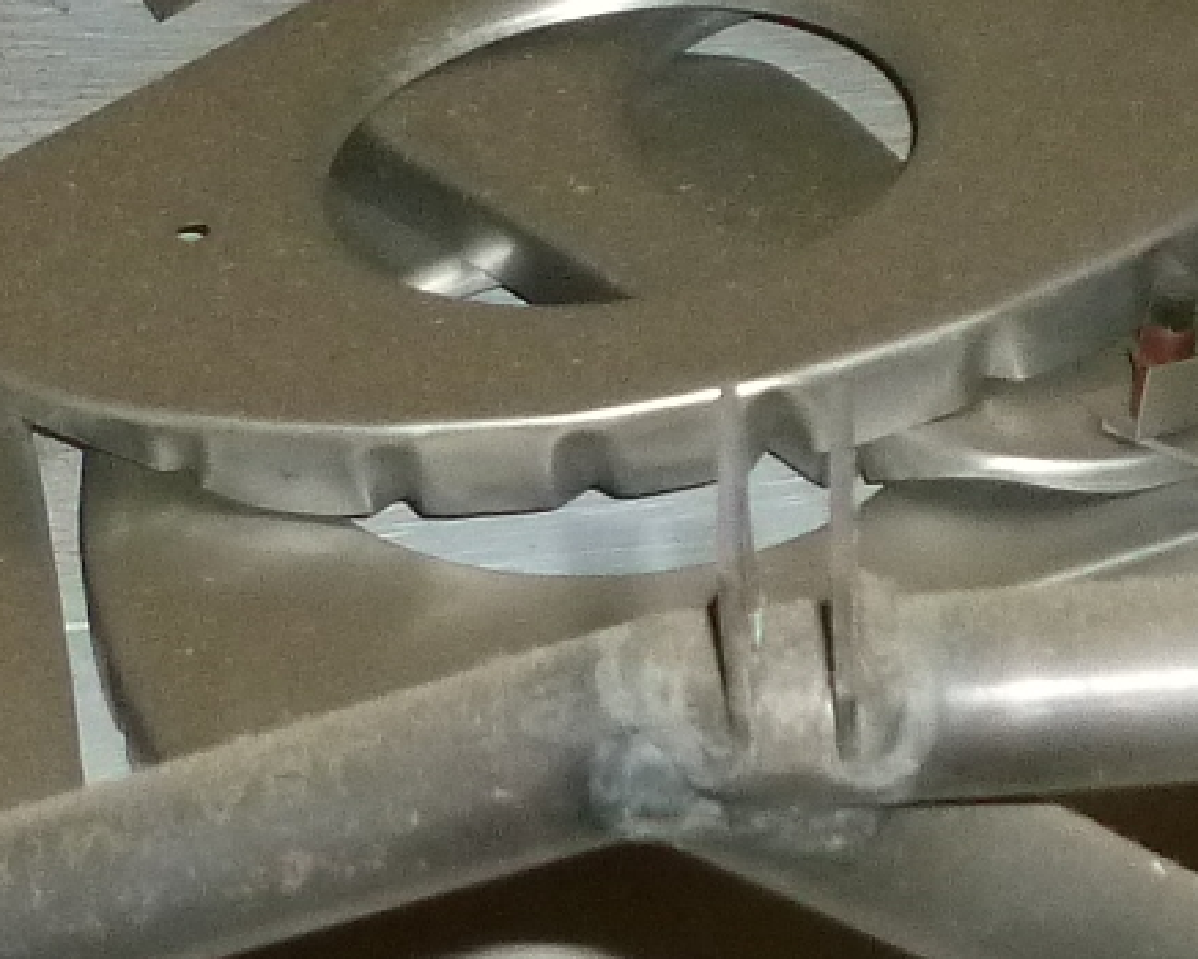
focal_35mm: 160
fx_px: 5676
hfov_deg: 11.4
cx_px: 1938
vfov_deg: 9.7
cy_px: 321
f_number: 3.3
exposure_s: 1/60
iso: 200
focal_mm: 5
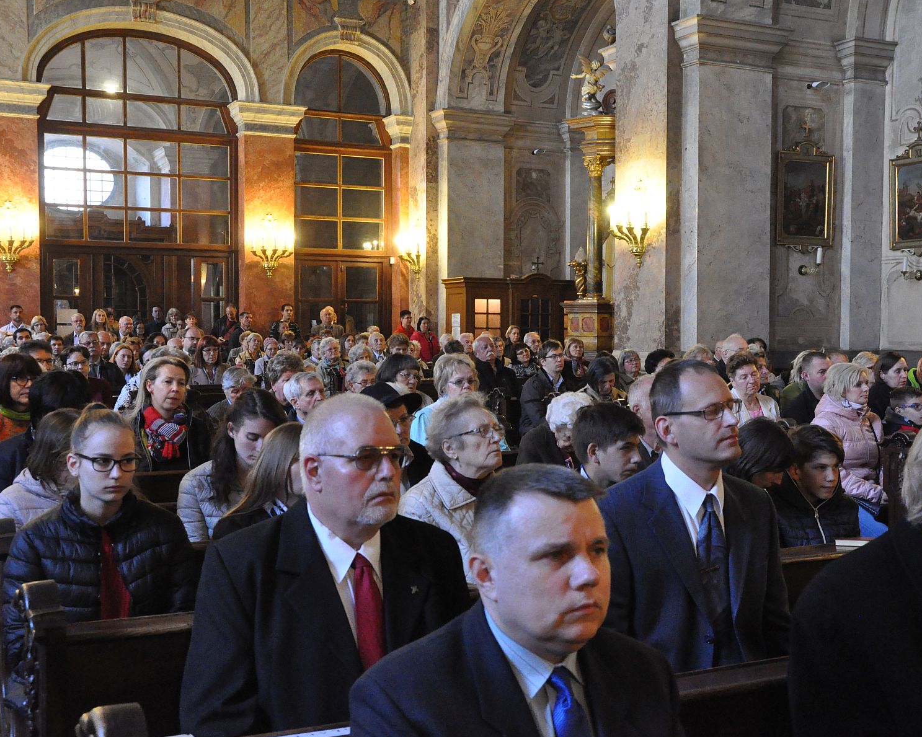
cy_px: 368
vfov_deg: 35.2
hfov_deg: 43.3
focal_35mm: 43
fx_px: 1161
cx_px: 484
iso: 3200
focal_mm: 25
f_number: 7.1
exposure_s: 1/30
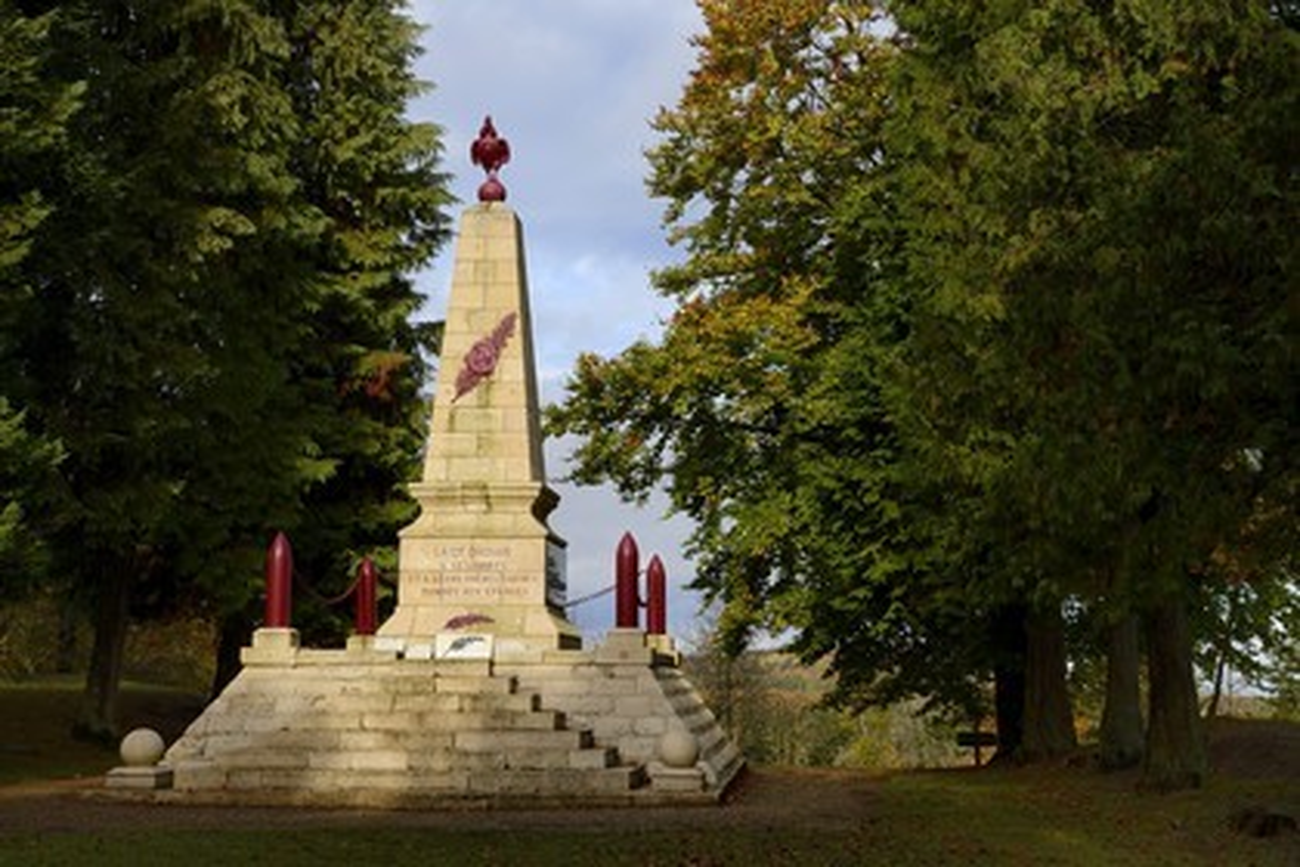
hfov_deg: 41.1
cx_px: 650
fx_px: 1733
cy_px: 434
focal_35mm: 48
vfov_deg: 28.1
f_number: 16
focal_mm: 48
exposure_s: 1/160
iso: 400
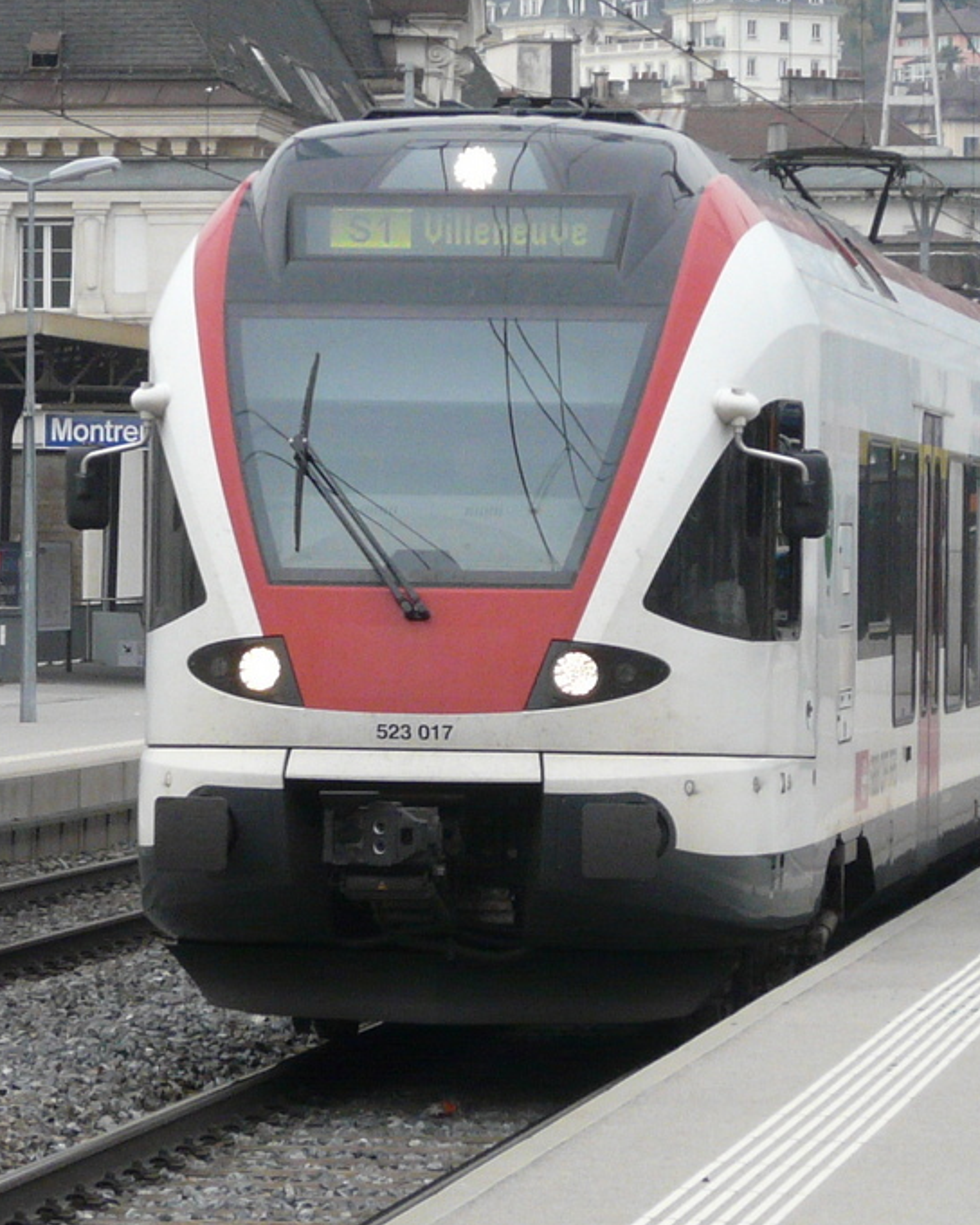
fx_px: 4423
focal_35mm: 122
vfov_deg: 15.8
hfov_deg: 12.6
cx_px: 510
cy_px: 573
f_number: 4
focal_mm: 14
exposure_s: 1/200
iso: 200
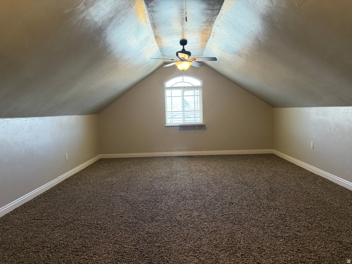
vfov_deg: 56.8
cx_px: 176
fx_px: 244
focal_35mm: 24
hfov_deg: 71.6
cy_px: 132
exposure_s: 1/120
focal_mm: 6.76
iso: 320
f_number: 1.78
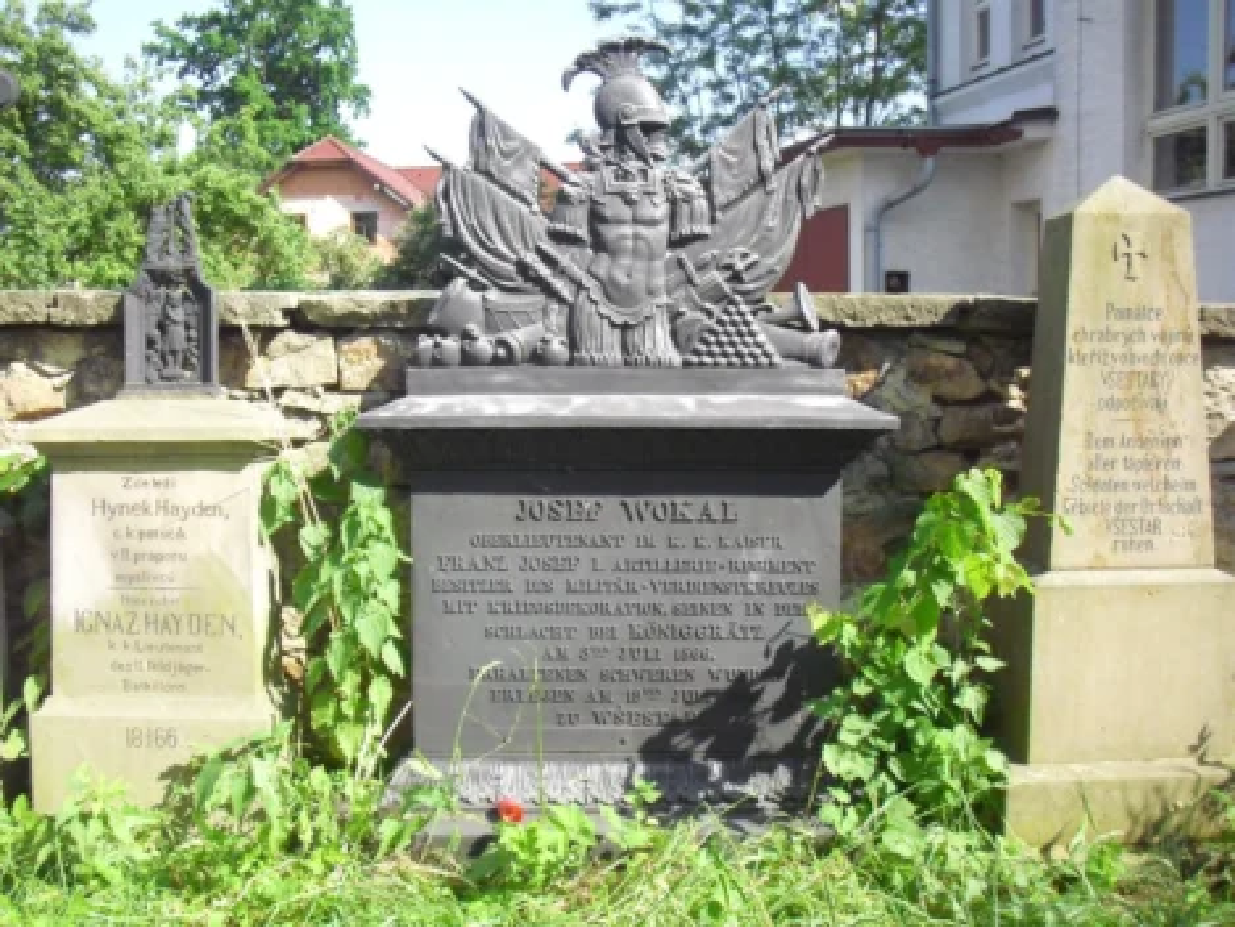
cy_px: 464
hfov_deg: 49.0
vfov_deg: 37.7
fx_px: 1356
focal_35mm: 38
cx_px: 618
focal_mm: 6.2
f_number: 8
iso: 400
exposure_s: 1/200
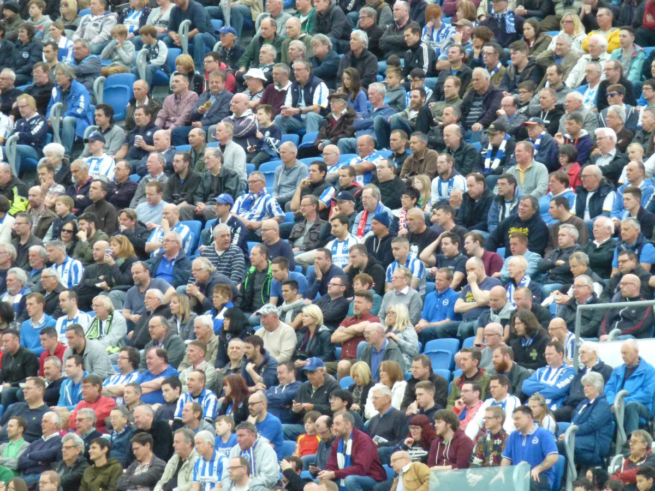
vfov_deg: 3.1
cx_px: 328
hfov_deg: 4.1
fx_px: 9083
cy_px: 246
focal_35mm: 480
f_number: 6.4
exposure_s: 1/250
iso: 1600
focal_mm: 86
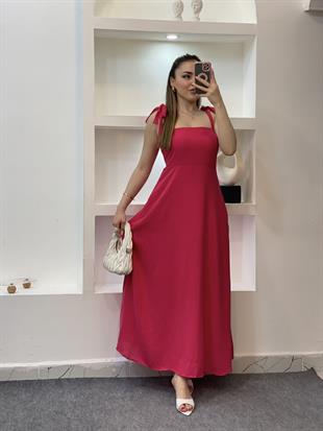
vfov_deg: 36.8
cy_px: 216
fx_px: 647
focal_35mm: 52
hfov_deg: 28.0
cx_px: 162
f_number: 2
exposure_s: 1/100
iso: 80
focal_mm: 6
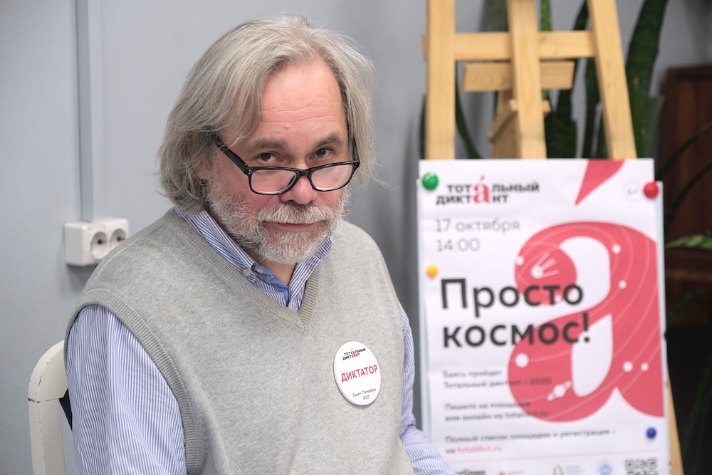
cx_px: 356
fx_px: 1642
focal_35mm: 83
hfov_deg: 24.5
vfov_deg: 16.5
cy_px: 238
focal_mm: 55
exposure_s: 1/160
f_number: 2.8
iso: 1000
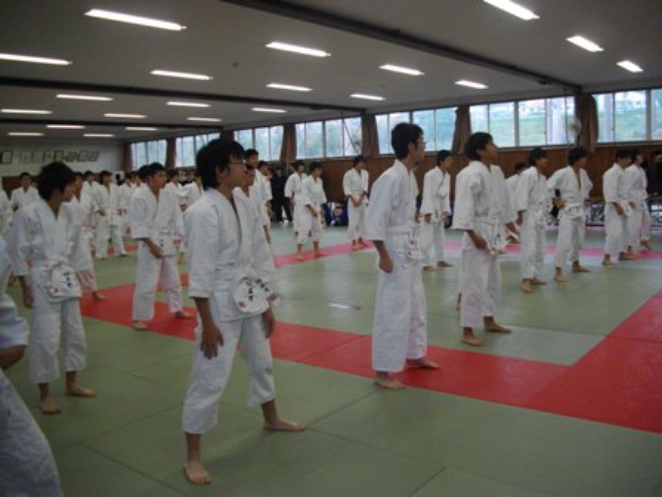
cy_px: 248
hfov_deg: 58.4
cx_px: 331
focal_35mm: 31
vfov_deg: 45.4
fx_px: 593
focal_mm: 5.7
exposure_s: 1/50
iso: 336
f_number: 2.9
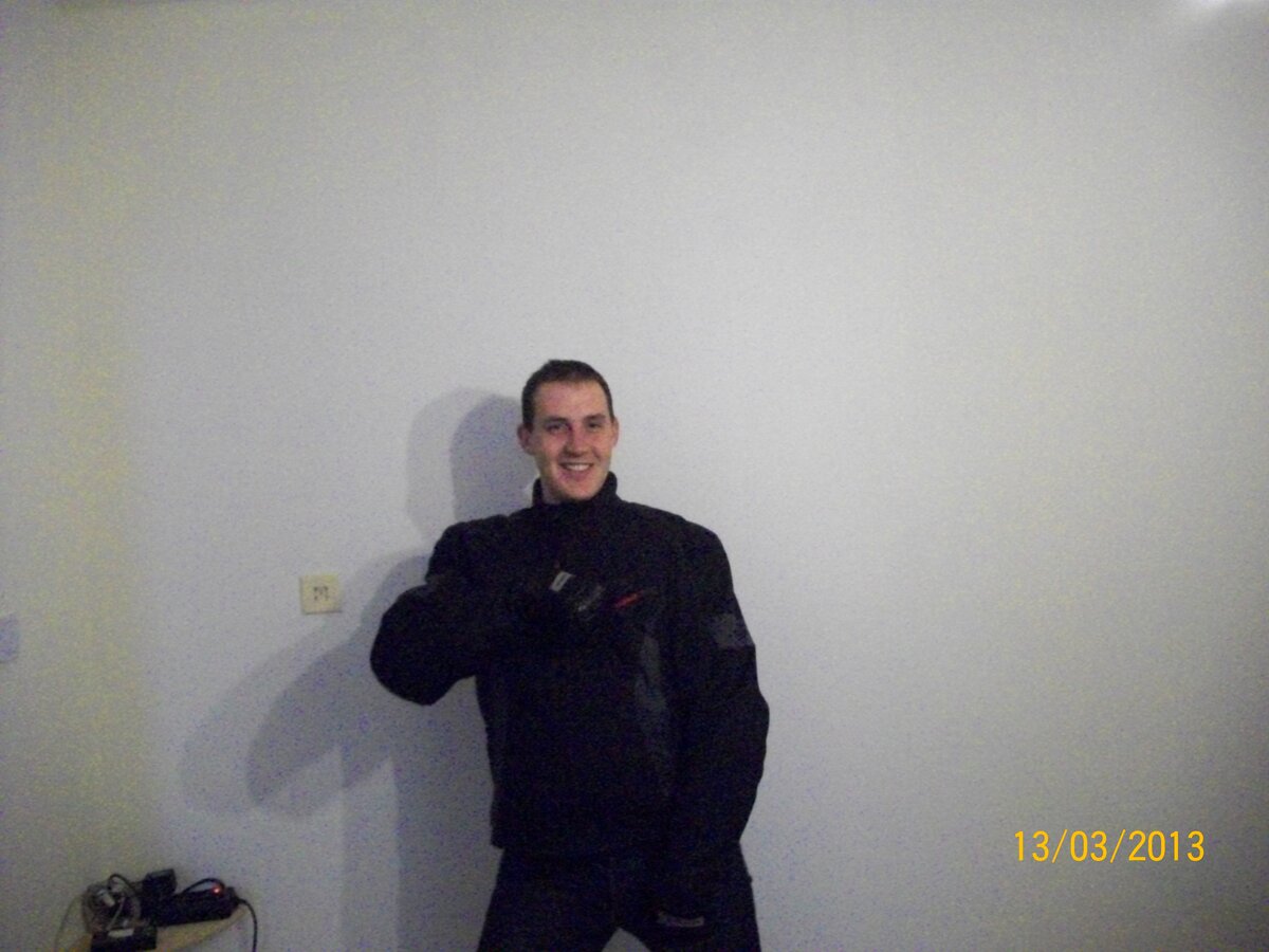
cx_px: 634
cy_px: 476
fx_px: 1173
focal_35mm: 32
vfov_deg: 44.2
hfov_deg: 56.8
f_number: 2.9
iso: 1250
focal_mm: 5.7
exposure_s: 1/50
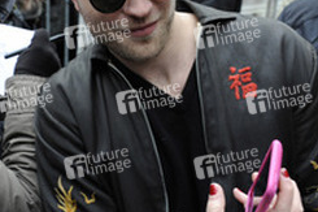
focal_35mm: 59
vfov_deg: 22.8
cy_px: 66
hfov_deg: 33.7
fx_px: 521
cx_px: 115
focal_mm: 32
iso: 1600
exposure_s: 1/400
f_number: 5.6
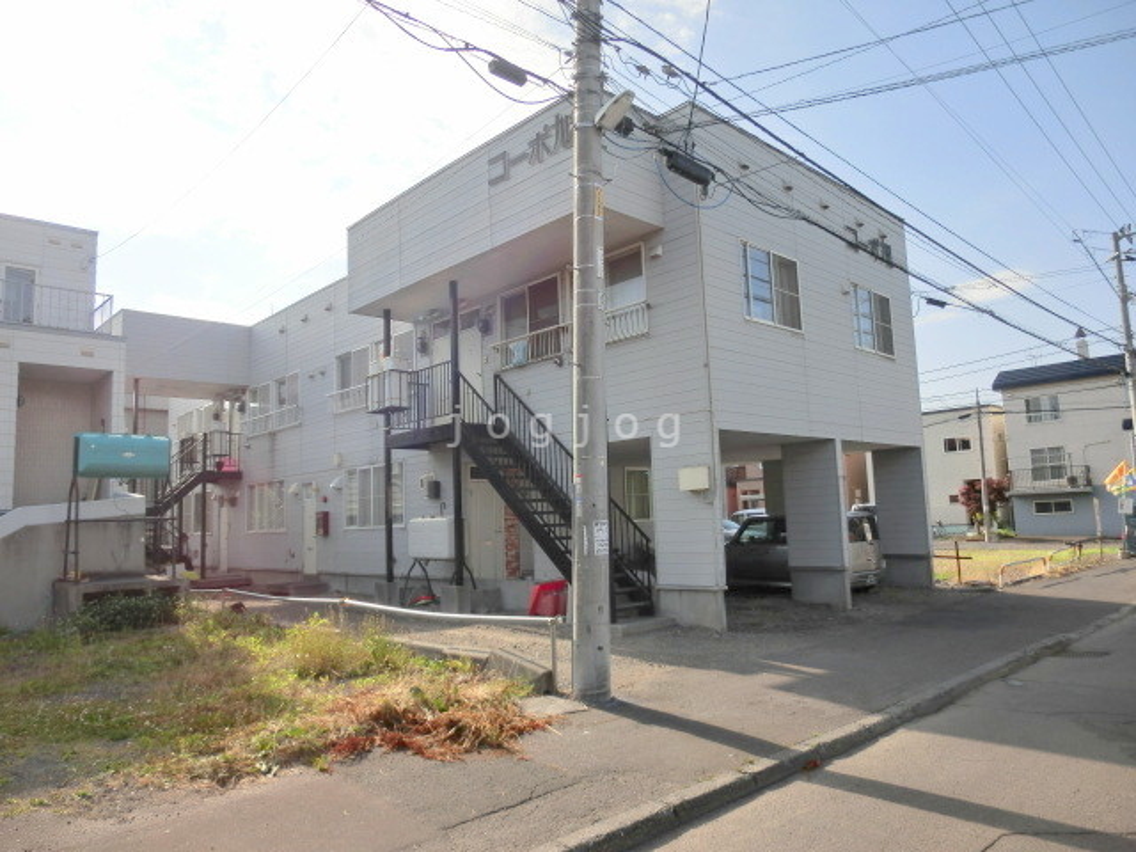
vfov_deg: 56.8
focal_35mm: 24
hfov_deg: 71.6
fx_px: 788
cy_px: 426
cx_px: 568
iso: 80
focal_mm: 4.24
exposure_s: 1/1000
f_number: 3
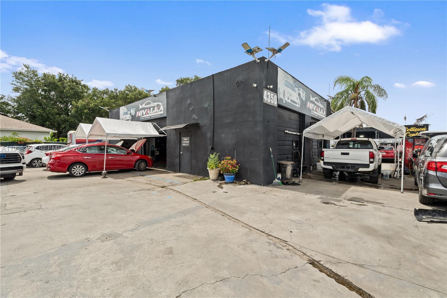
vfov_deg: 77.3
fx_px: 186
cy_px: 149
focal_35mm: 15
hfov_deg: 100.4
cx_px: 224
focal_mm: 10
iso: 100
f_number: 9
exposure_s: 1/25
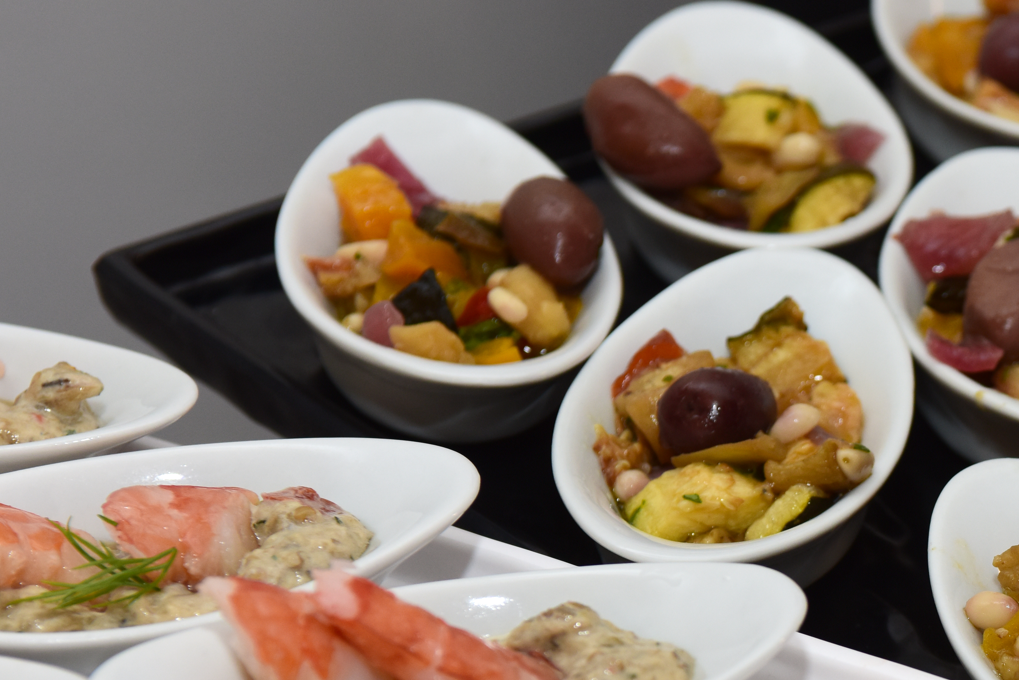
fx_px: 3567
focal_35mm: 126
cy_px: 539
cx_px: 1131
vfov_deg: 10.9
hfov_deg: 15.8
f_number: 6.3
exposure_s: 1/60
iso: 500
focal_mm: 56
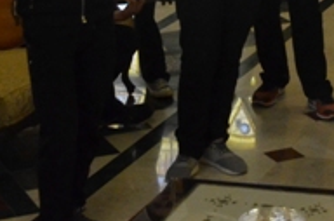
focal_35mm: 135
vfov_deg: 9.2
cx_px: 421
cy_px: -294
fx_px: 1249
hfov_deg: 14.6
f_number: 5.6
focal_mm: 18
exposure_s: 1/125
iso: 2000
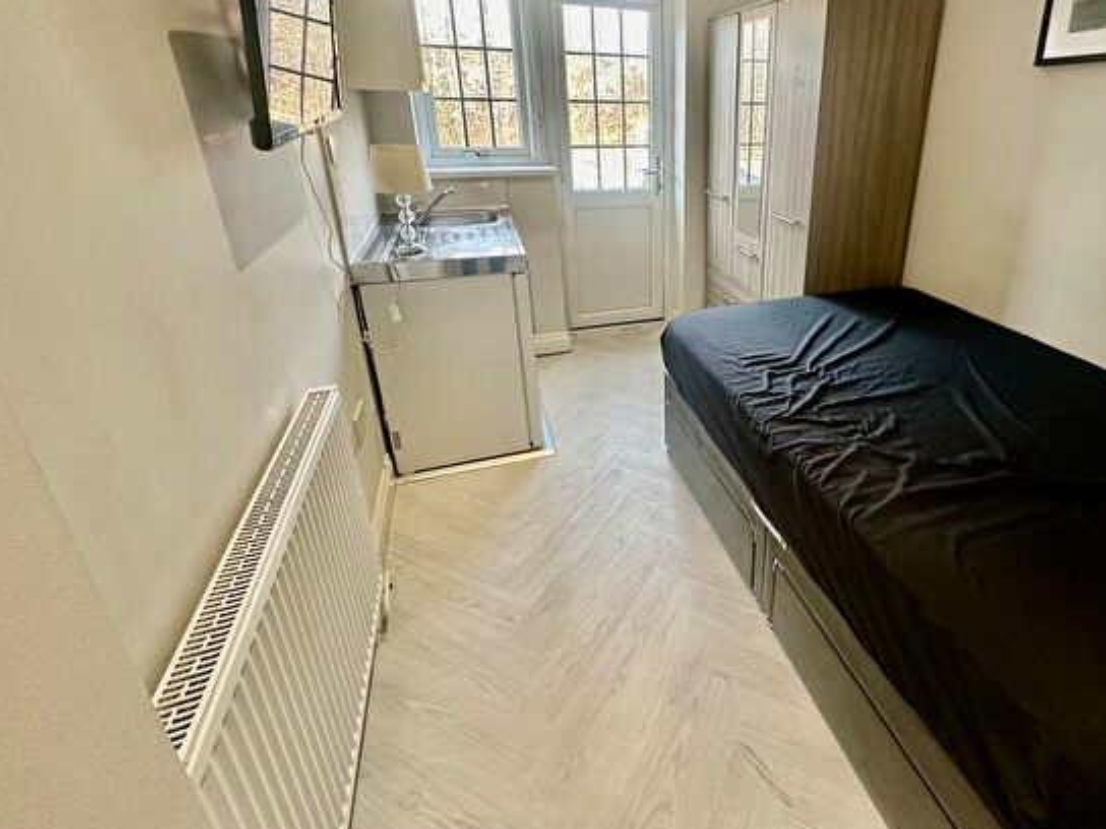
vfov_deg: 70.6
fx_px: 575
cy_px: 320
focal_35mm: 18
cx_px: 703
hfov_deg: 85.7
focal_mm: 2.22
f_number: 2.2
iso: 250
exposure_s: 1/100
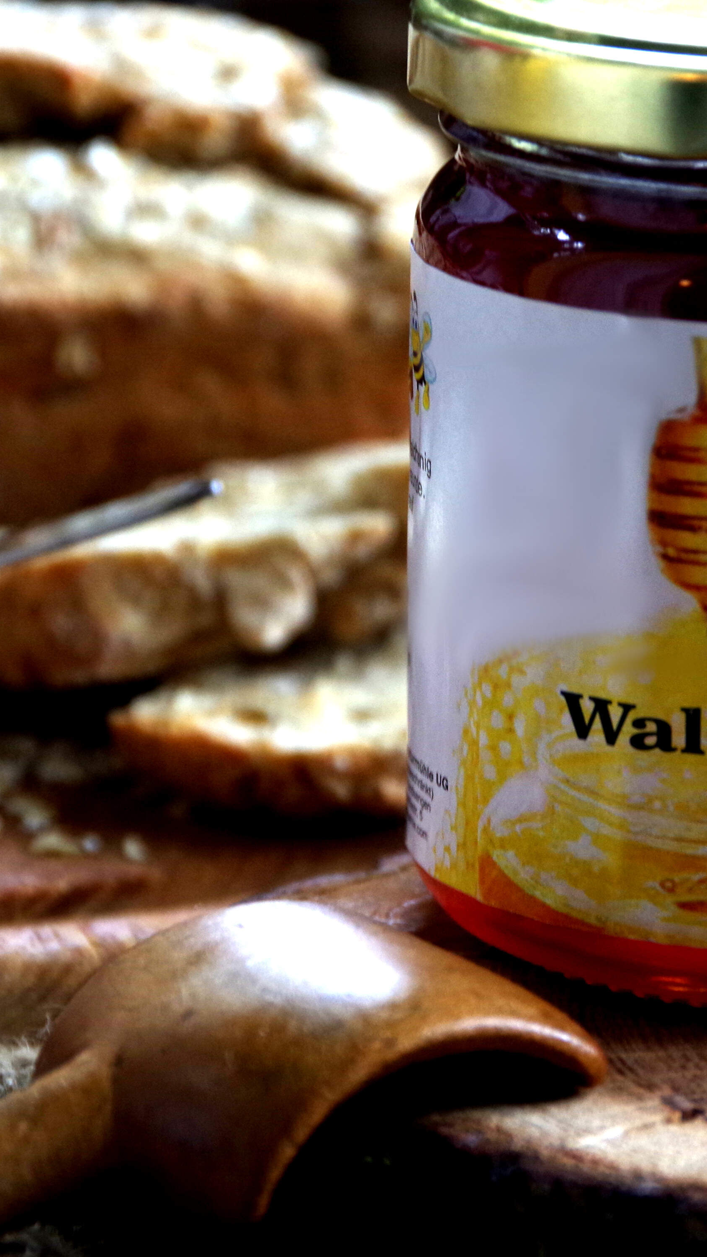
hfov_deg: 4.8
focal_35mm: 252
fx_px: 8397
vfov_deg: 8.6
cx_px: 449
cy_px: 606
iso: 400
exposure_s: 1/30
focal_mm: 88
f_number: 5.6
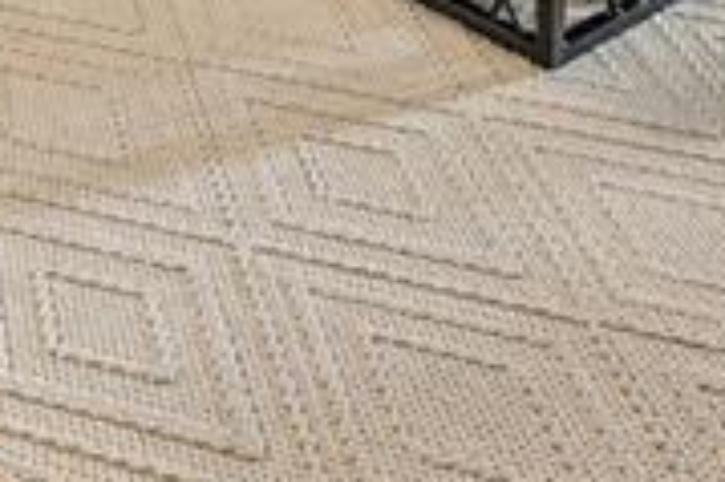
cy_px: -830
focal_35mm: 86
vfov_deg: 11.5
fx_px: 1730
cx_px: 69
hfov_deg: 23.0
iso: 800
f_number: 11
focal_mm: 15
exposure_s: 1/6
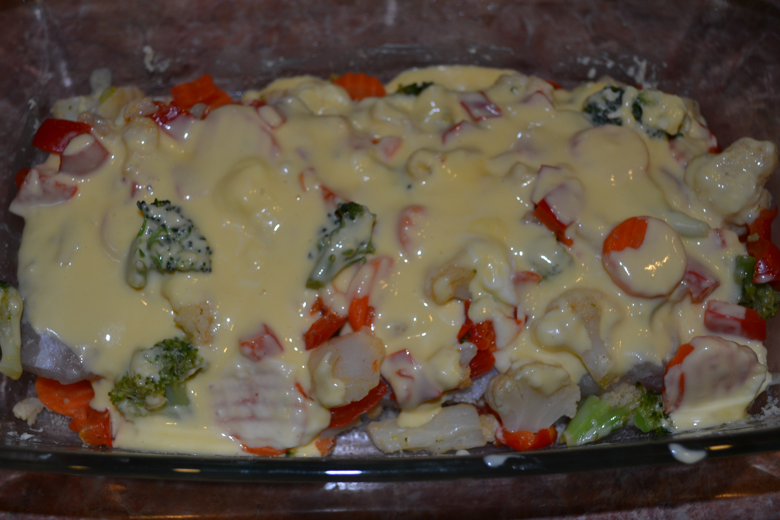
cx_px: 390
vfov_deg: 30.8
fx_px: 942
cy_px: 260
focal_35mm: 44
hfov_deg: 45.0
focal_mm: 29
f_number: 4.5
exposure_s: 1/60
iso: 180
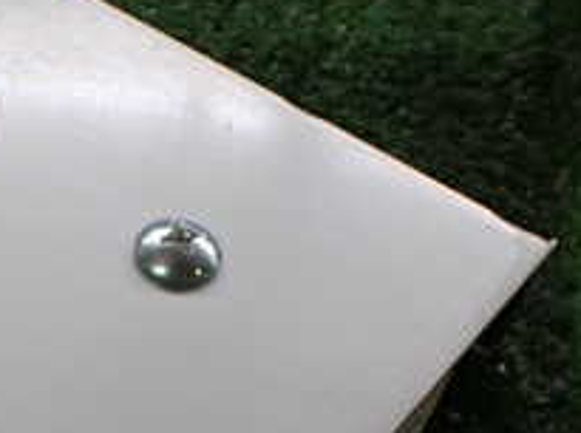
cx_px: -51
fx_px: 1474
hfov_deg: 21.2
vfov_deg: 16.1
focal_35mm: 88
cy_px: 507
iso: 250
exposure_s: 1/125
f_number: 2.3
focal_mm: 5.4
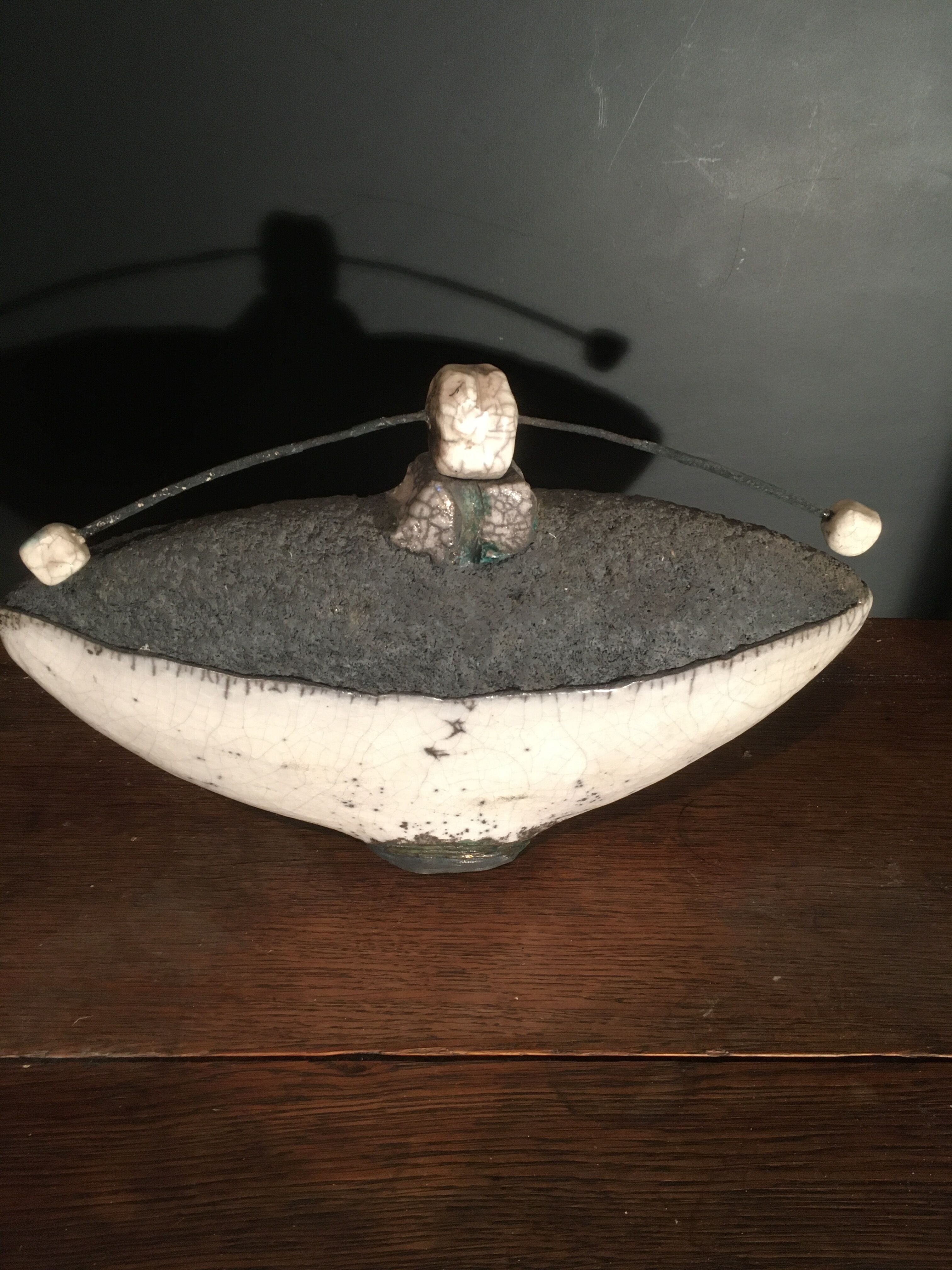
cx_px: 476
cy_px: 635
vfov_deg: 61.7
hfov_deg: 48.2
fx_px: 1063
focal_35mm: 29
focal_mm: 4.15
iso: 200
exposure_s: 1/20
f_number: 2.2
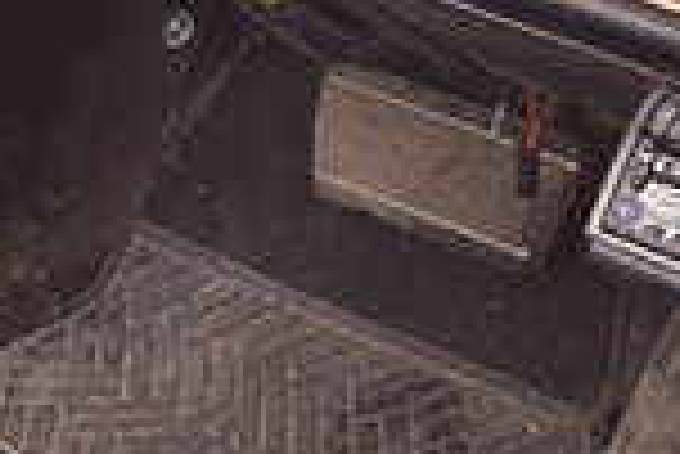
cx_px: 1153
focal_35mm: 191
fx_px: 3611
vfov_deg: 7.1
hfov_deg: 10.2
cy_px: -216
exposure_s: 1/30
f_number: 4.8
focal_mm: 32
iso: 1000
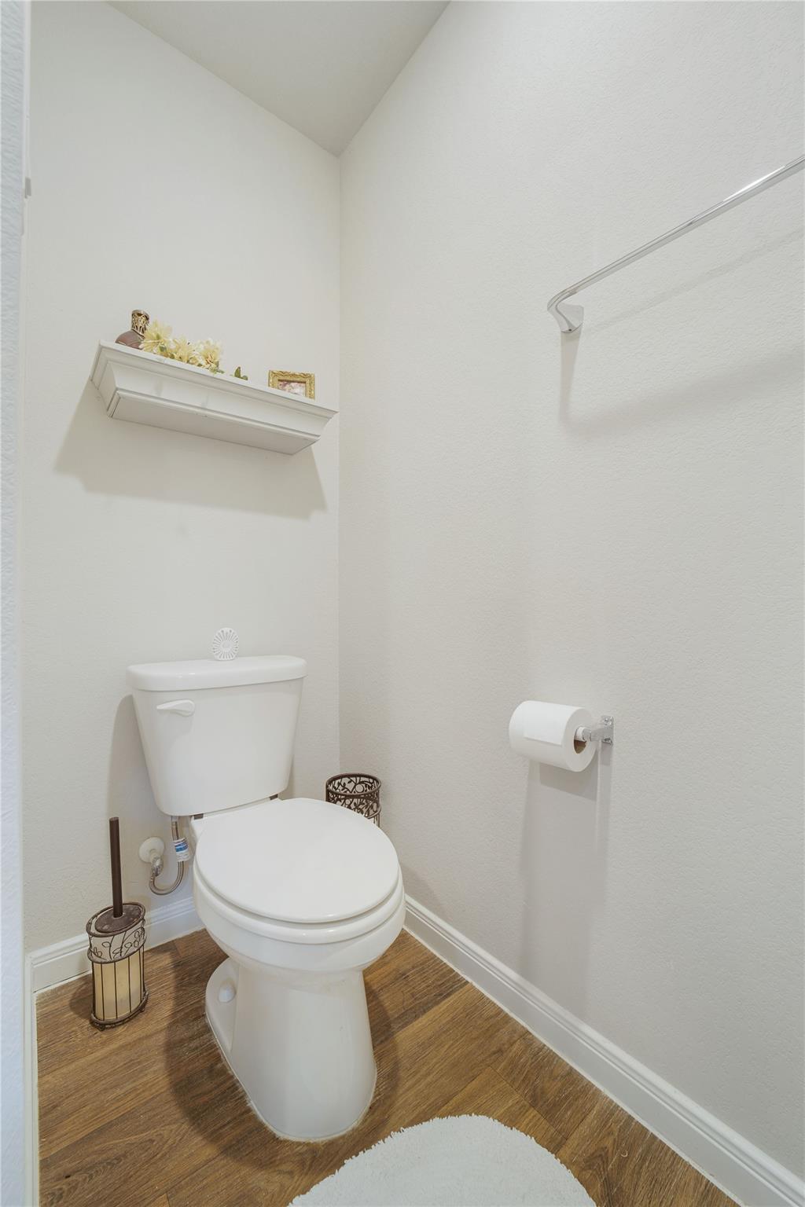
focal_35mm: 14
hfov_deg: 81.2
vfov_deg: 104.3
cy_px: 604
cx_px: 402
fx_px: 470
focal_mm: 14
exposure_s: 1
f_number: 8
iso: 100
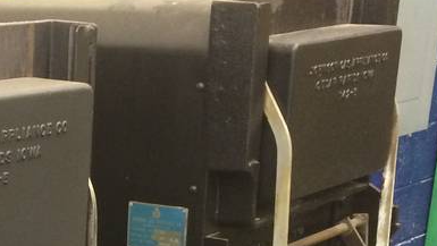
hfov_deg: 19.2
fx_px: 1217
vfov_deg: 10.8
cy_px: 440
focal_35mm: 105
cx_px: -94
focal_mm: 4.15
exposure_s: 1/30
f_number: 2.2
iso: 200
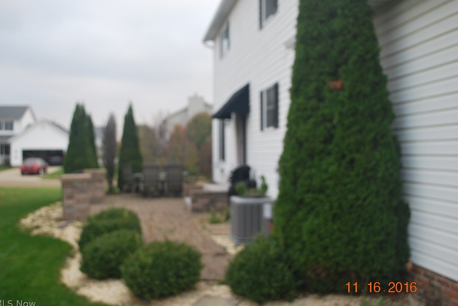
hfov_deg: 48.5
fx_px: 509
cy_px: 154
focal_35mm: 40
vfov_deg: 33.4
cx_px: 227
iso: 200
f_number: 4.5
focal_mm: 26
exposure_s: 1/80
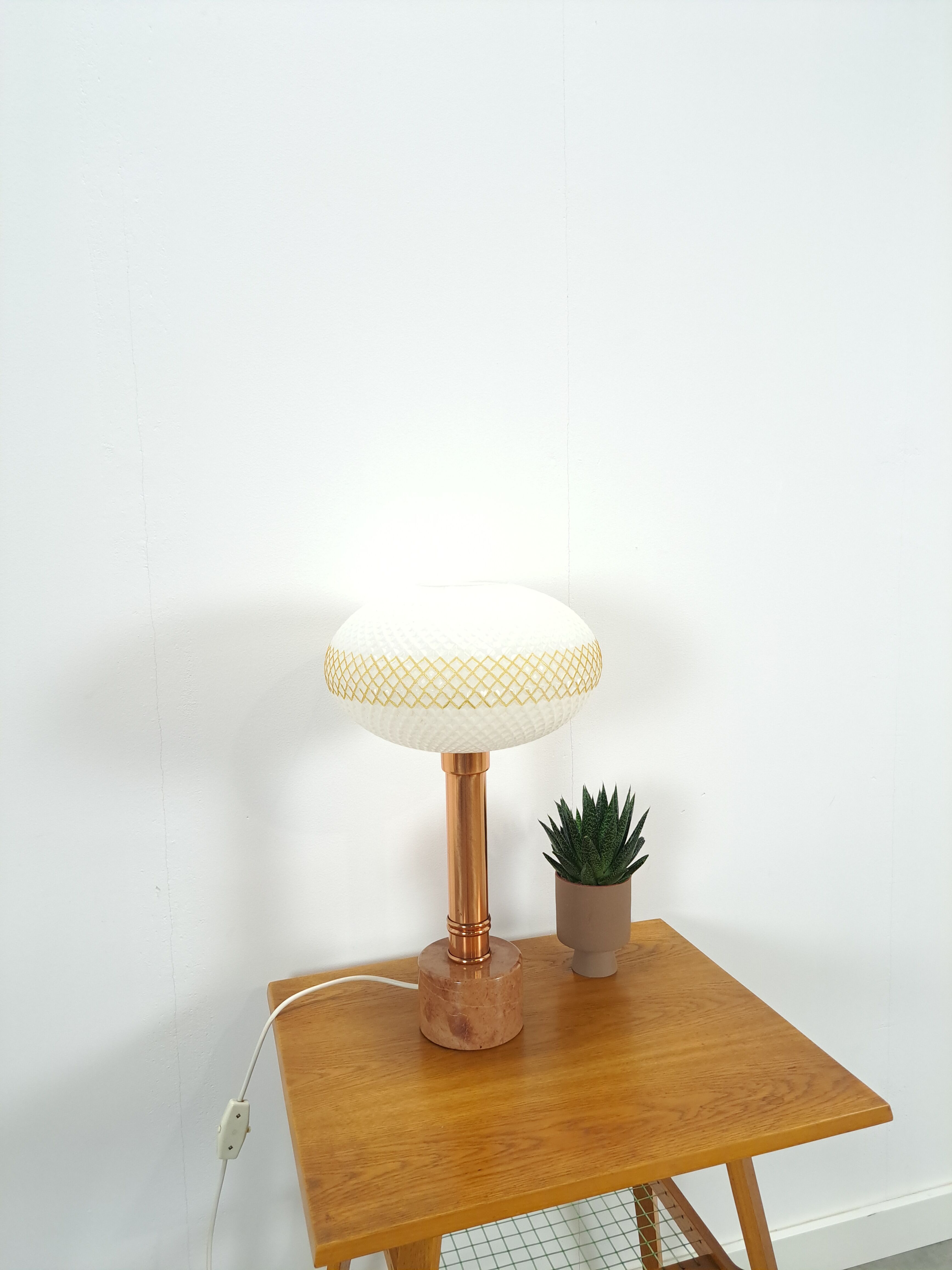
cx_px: 476
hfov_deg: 56.8
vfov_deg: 71.6
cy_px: 635
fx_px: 880
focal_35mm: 24
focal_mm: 5.23
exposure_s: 1/50
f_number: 1.8
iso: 250
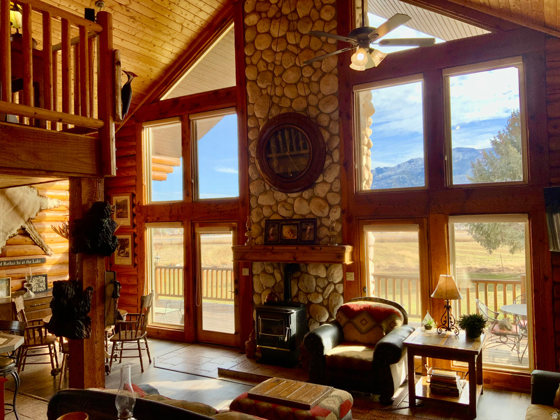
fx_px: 469
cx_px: 280
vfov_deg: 48.2
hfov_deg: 61.7
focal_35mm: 29
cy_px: 210
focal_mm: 3
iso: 16
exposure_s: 1/289
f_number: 1.8
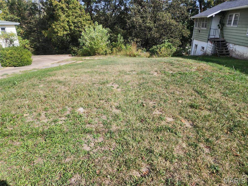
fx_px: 165
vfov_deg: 58.9
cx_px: 124
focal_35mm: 23
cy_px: 93
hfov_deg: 73.9
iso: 12
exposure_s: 1/761
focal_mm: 6.4
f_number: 1.8
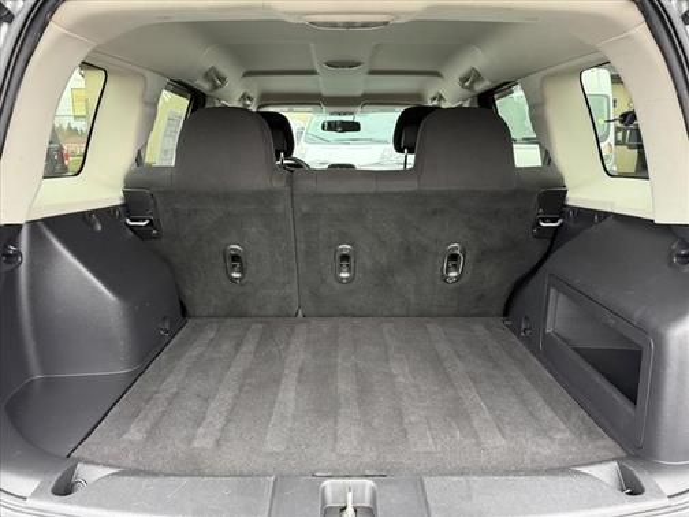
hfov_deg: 71.6
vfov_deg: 56.8
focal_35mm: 24
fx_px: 478
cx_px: 344
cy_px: 258
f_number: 1.78
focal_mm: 6.76
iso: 200
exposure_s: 1/100
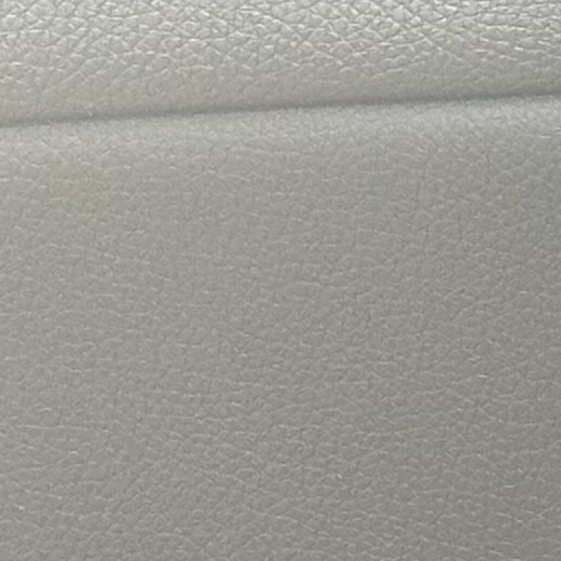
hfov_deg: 4.9
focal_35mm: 329
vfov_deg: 5.1
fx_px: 6032
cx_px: 1978
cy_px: 1494
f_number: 1.78
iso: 50
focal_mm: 6.86
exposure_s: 1/167
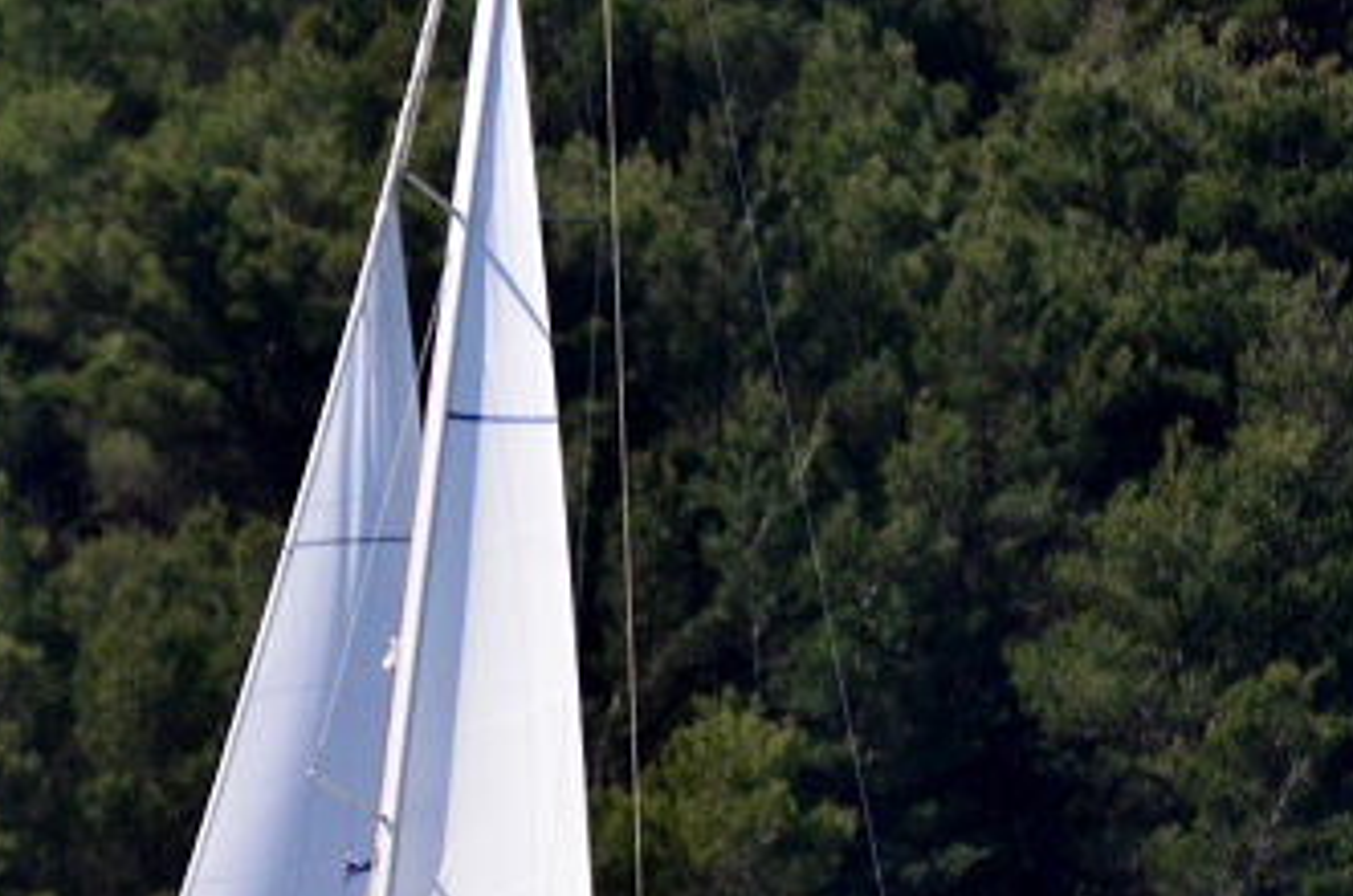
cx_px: 410
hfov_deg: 1.5
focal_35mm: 1355
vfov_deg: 1.0
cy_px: 625
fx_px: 50827
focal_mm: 300
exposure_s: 1/8000
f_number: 5.6
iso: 1250
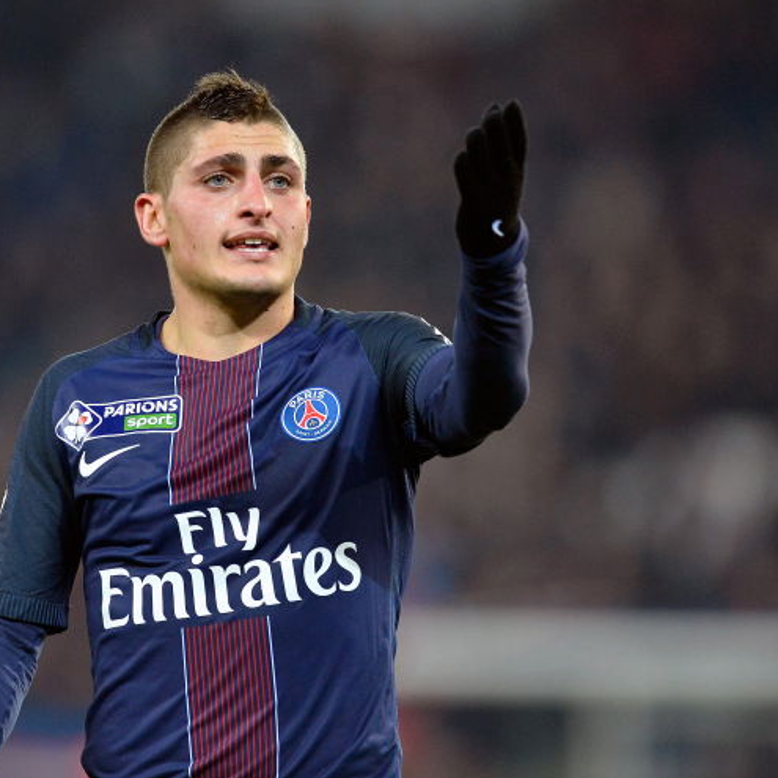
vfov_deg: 3.4
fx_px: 13044
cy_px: 388
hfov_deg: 3.4
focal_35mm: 513
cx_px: 313
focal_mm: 400
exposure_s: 1/2000
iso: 4000
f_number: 3.5
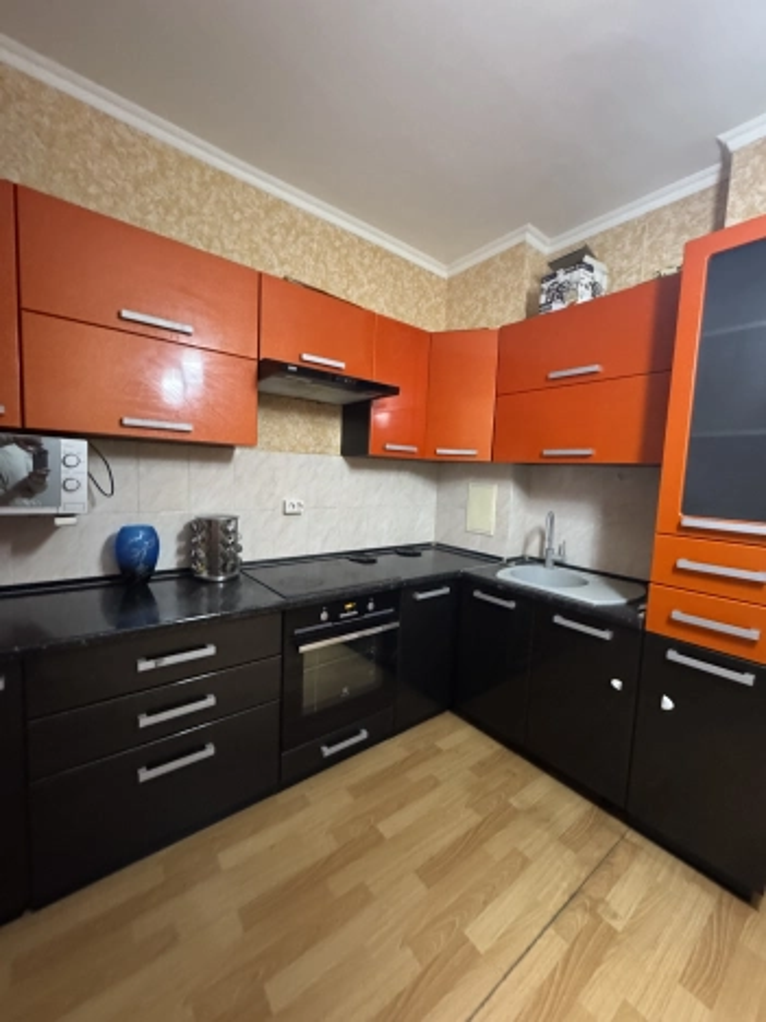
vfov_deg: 102.1
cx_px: 383
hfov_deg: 85.7
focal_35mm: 14
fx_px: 413
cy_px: 511
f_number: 2.2
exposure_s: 1/57
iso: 1250
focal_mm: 2.22
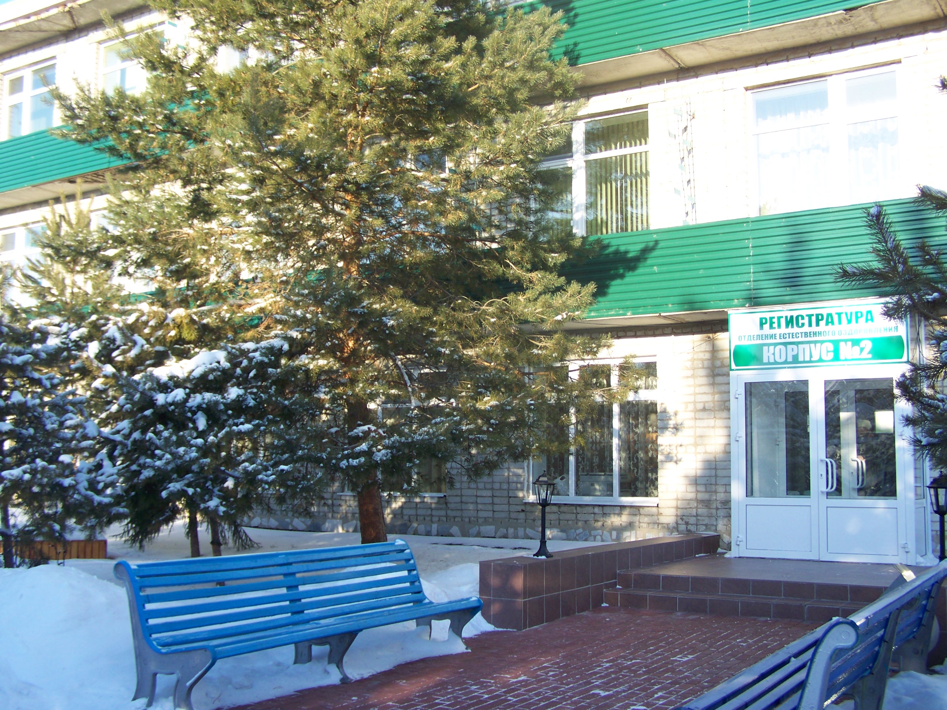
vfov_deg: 37.7
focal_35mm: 38
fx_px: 1040
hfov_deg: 49.0
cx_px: 474
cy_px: 355
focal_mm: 6.3
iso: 64
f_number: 2.8
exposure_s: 1/200
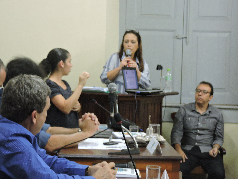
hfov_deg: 21.8
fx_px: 619
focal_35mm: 90
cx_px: 119
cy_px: 90
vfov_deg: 16.4
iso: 800
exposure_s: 1/20
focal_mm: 16.1
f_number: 4.1
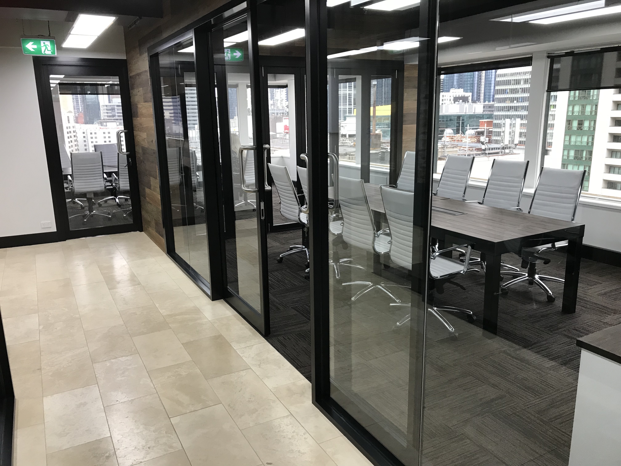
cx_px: 310
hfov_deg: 63.4
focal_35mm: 28
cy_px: 233
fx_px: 502
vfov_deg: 49.7
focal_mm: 3.99
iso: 32
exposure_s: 1/33
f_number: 1.8
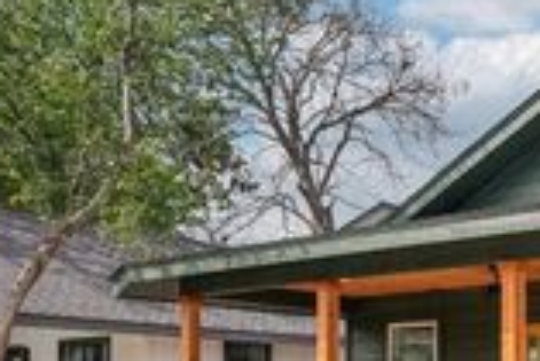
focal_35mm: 54
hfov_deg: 30.9
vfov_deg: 23.4
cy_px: 397
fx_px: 816
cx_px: 650
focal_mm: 17.1
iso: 800
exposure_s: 1/2000
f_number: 8
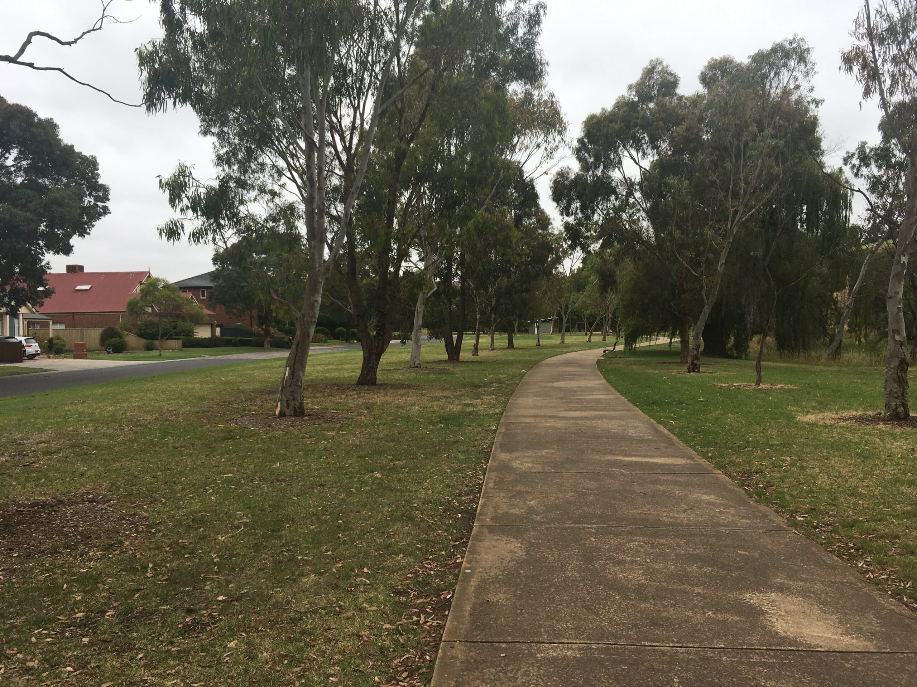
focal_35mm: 29
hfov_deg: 61.7
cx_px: 458
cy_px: 344
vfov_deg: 48.2
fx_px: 768
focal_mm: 4.15
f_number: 2.2
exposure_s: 1/601
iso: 25
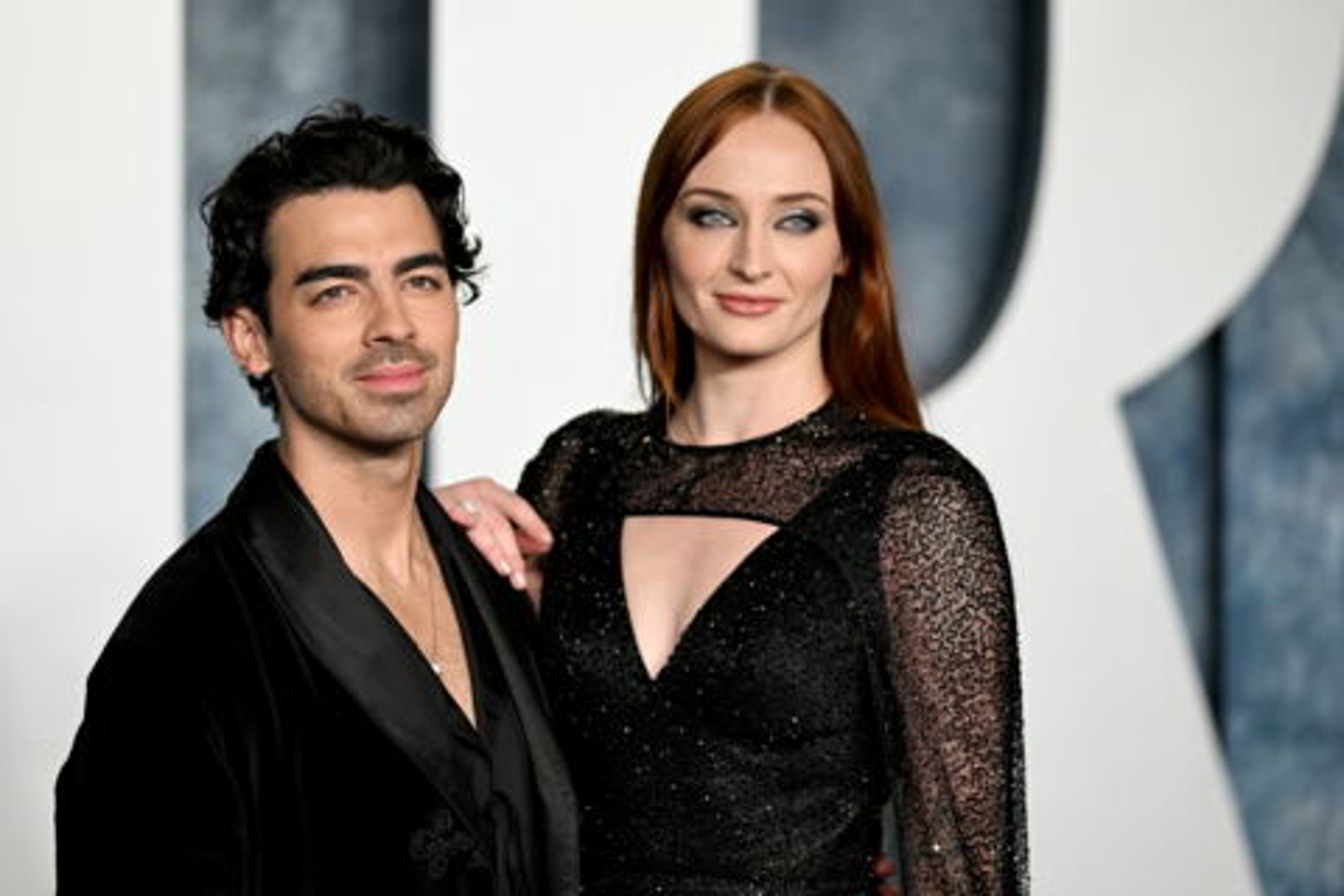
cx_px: 672
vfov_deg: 9.5
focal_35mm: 145
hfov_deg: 14.2
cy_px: 448
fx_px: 5413
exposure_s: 1/1600
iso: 2000
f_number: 2.8
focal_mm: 145
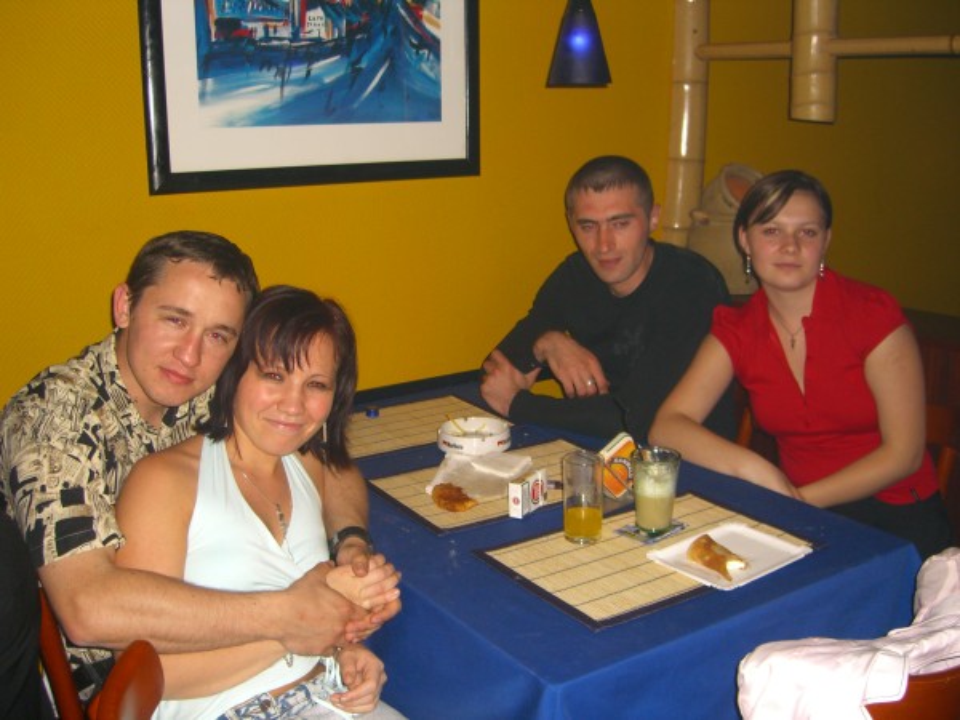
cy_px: 360
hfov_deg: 49.0
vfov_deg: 37.7
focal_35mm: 38
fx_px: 1054
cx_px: 480
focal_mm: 7.9
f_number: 2.8
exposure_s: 1/60
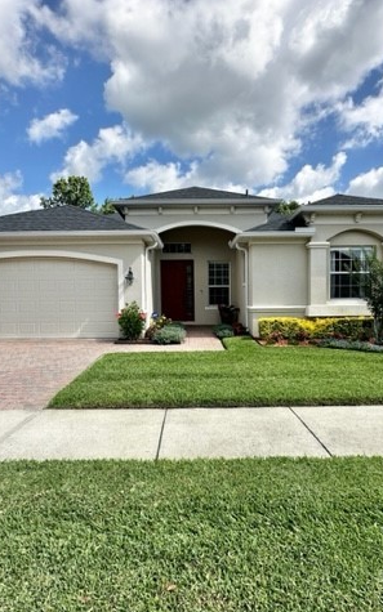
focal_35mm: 20
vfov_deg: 85.1
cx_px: 191
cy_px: 308
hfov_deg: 59.7
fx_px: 334
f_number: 2.2
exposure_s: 1/1289
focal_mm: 2.22
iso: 50
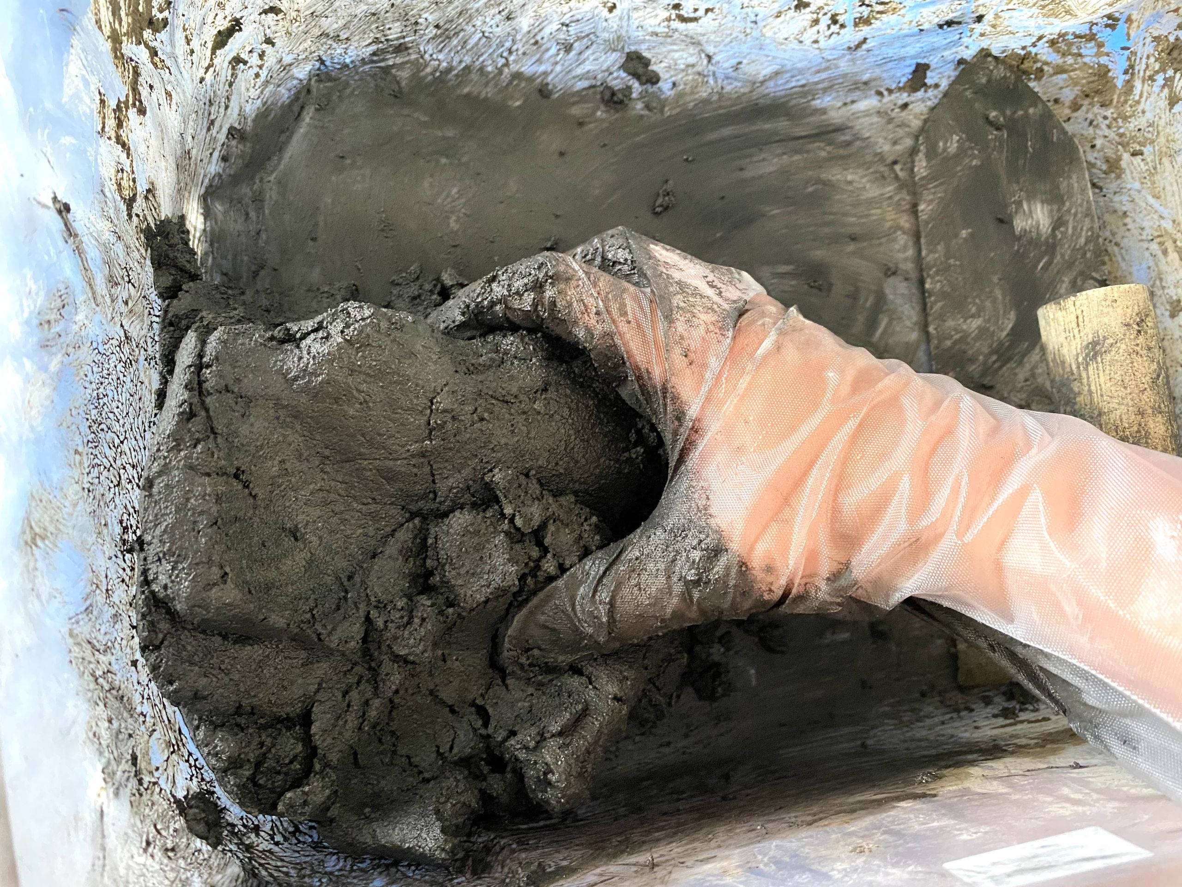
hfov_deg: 67.3
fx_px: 888
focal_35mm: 26
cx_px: 591
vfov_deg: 53.1
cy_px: 444
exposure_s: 1/39
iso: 640
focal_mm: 4.25
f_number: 1.8
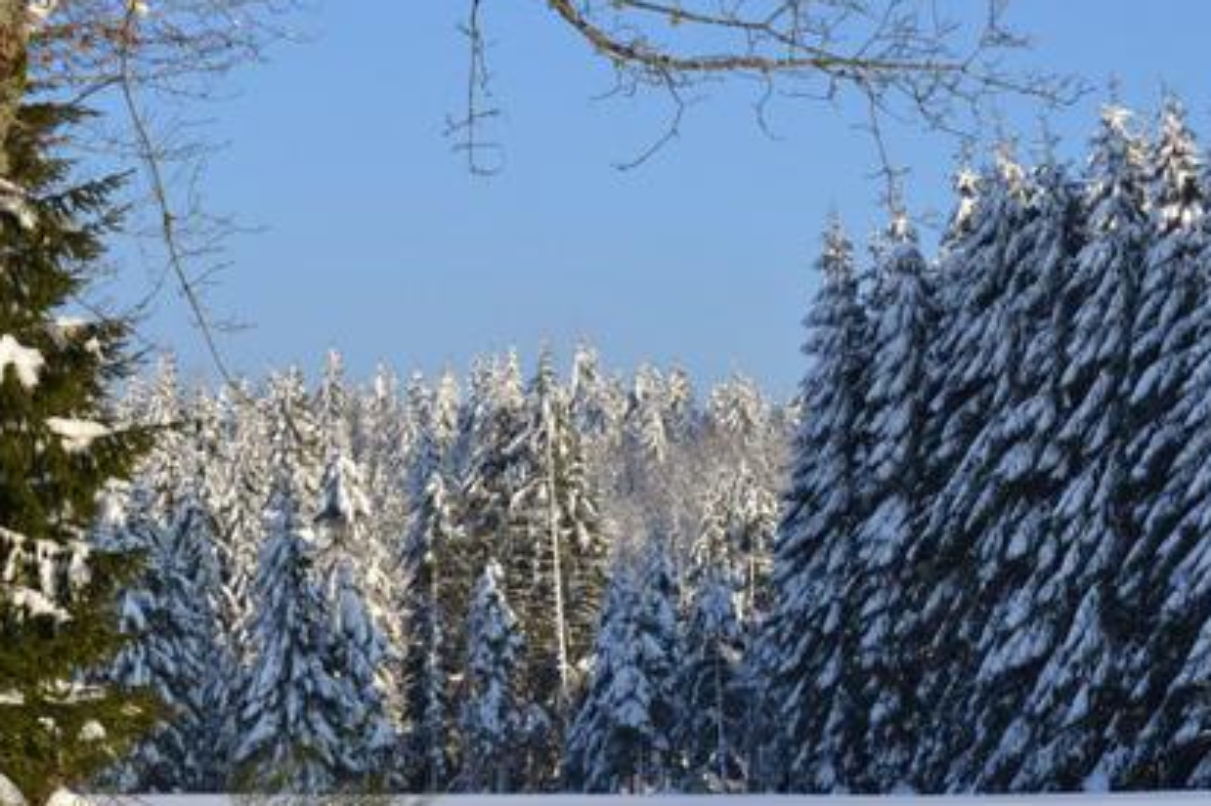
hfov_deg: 16.9
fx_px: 4068
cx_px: 633
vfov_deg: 11.3
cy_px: 462
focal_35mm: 121
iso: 100
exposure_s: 1/250
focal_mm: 52
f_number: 8
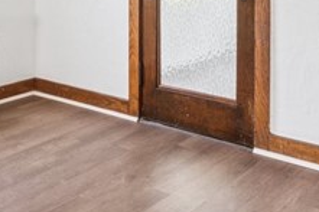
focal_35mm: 59
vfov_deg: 21.1
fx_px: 522
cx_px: 154
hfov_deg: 34.0
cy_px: -54
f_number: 11
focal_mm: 12
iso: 160
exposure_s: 1/2.5
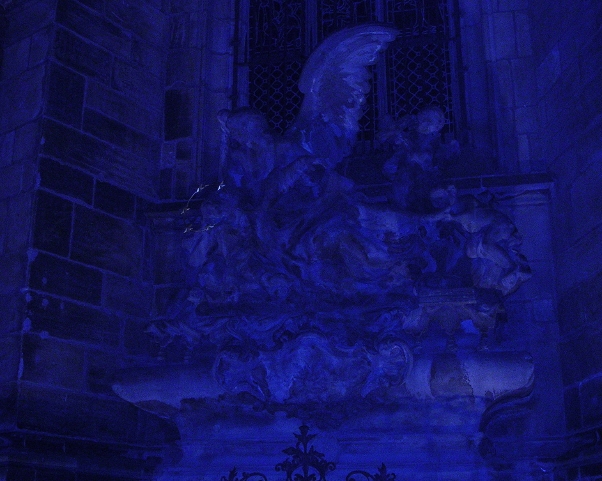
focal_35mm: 52
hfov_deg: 36.0
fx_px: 926
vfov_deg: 29.1
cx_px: 312
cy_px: 243
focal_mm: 7.5
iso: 400
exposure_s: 1/60.1
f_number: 3.1
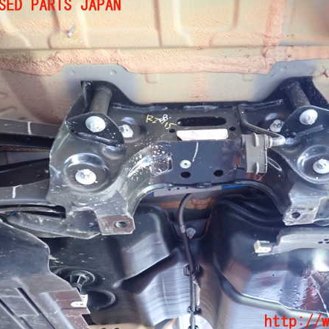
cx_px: 209
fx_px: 323
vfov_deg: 54.0
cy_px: 164
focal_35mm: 30
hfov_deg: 53.3
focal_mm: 4.5
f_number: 2
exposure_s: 1/100
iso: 1250
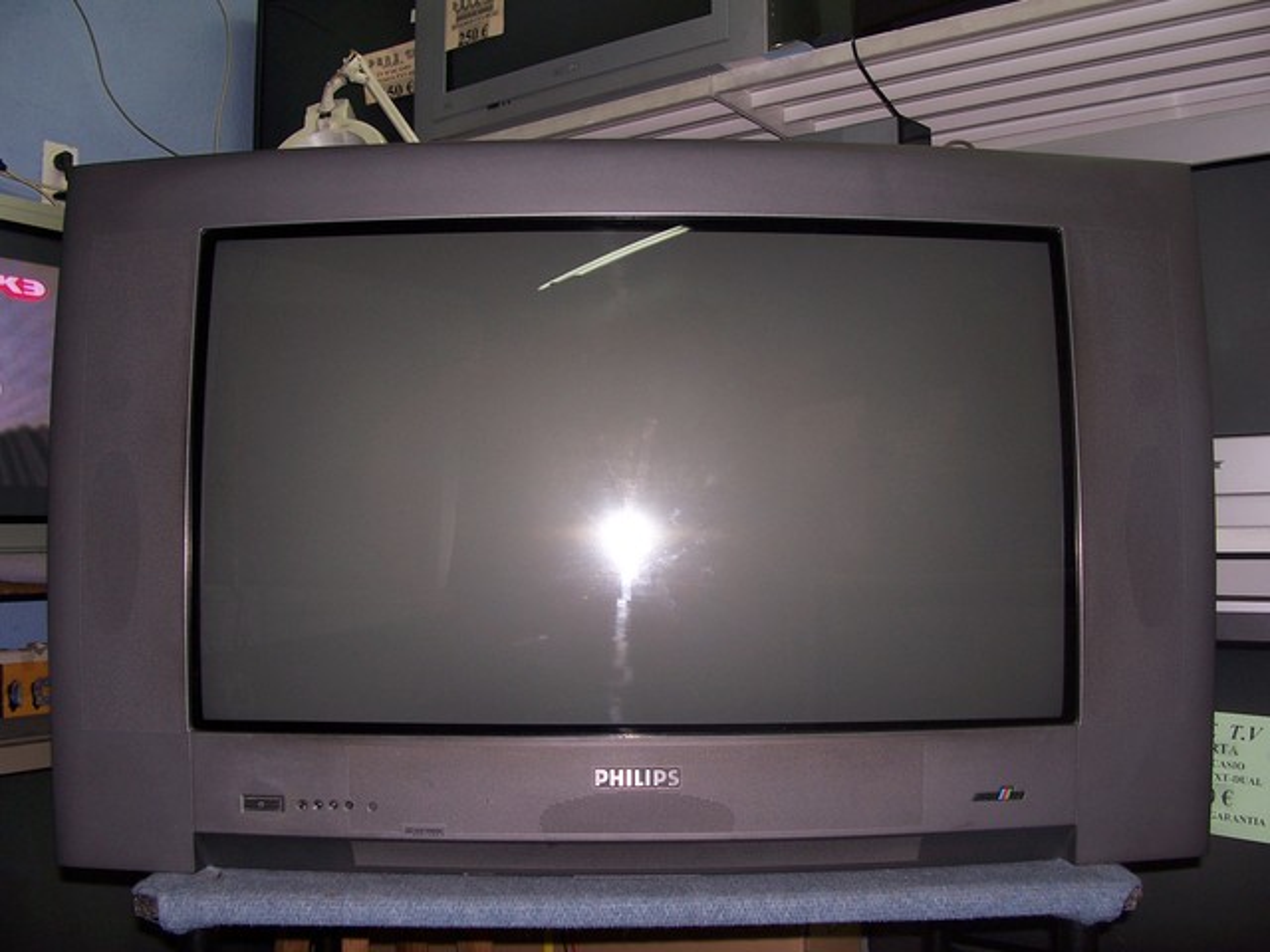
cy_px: 476
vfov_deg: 40.7
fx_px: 1284
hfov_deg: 52.6
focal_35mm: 35
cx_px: 635
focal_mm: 6
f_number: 2.8
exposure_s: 1/60
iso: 80
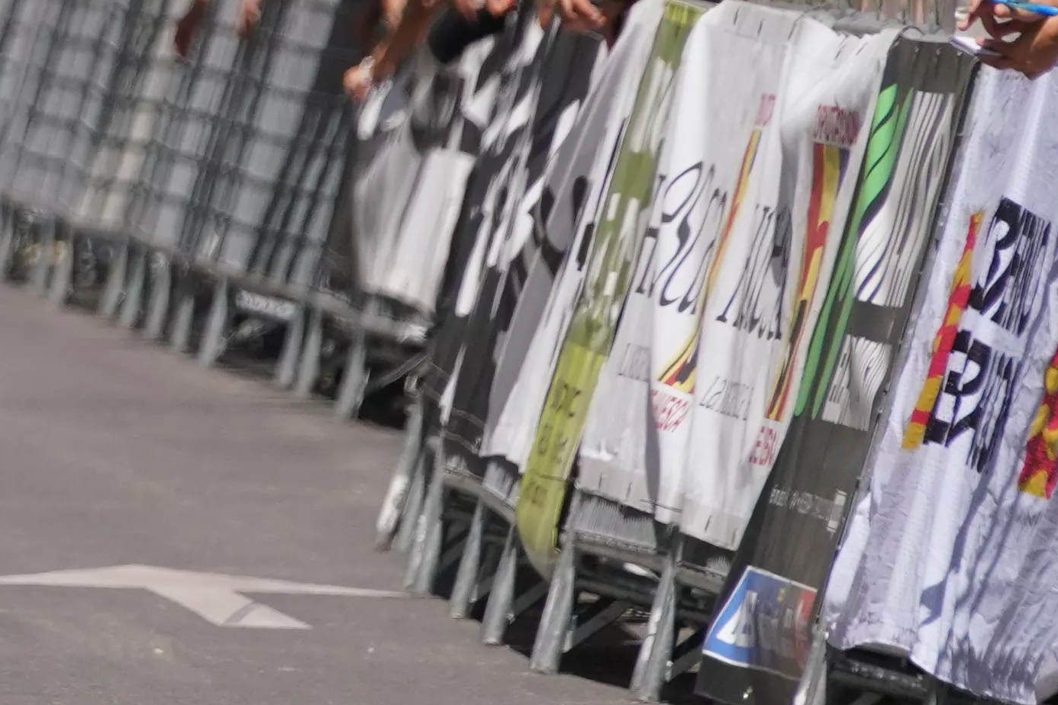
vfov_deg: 0.9
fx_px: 47224
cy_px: -567
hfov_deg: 1.3
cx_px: -1234
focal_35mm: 1607
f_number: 4
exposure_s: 1/4000
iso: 400
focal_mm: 280
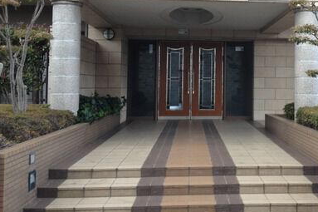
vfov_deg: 23.6
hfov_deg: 34.3
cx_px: 242
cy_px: 65
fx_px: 503
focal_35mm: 57
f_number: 2.4
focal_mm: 4.28
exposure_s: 1/20
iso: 50
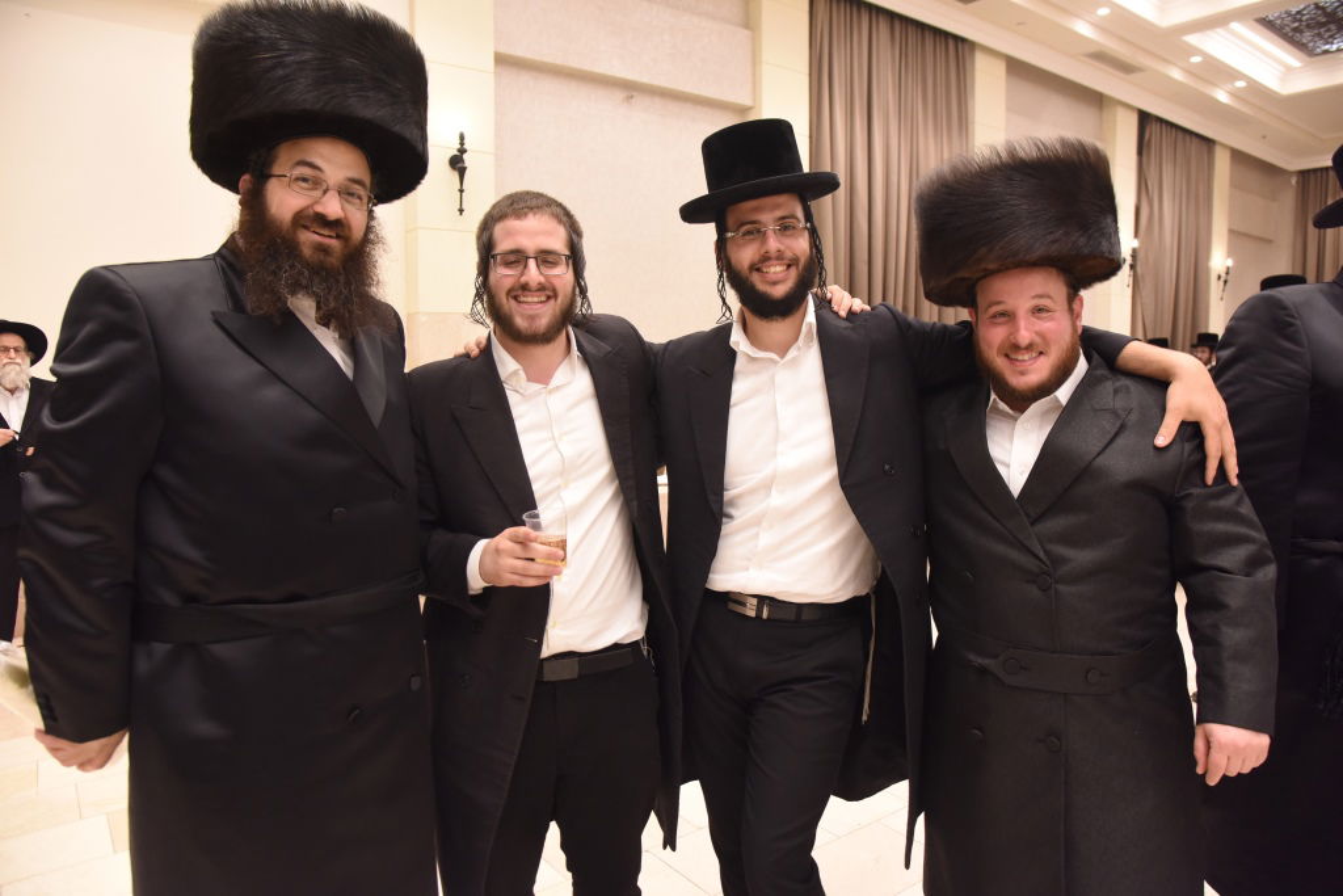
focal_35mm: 24
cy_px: 448
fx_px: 895
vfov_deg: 53.1
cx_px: 672
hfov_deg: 73.7
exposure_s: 1/100
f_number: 5.6
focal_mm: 24
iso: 2500
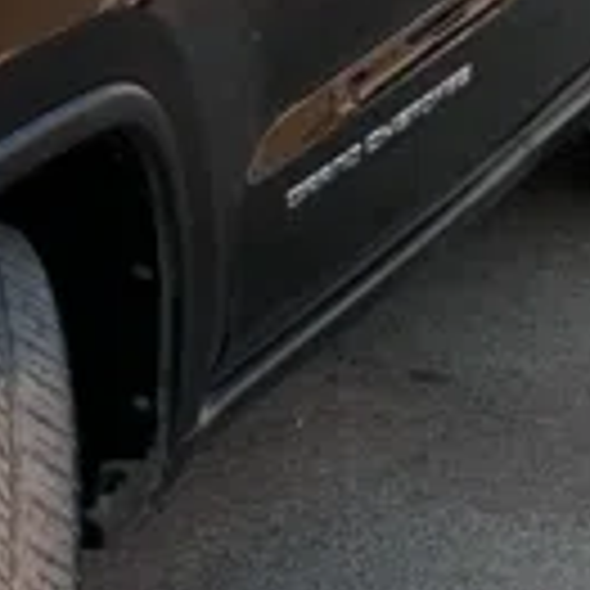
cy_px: -225
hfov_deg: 14.7
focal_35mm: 104
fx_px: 2005
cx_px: -455
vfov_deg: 15.7
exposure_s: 1/426
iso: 80
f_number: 1.78
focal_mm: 6.86
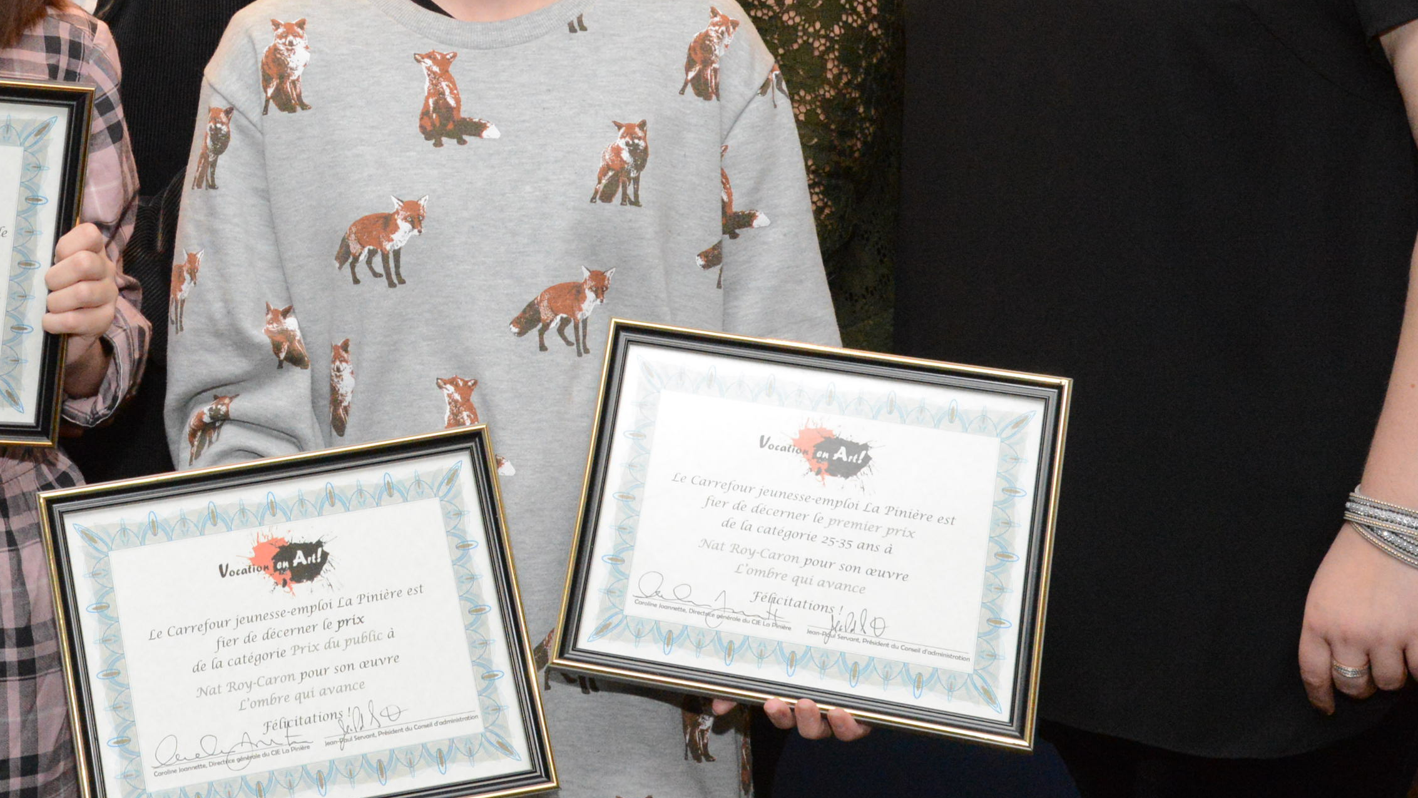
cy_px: 44
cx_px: 296
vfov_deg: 16.3
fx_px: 2745
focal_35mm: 73
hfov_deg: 28.4
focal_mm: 35
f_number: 7.1
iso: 6400
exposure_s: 1/250
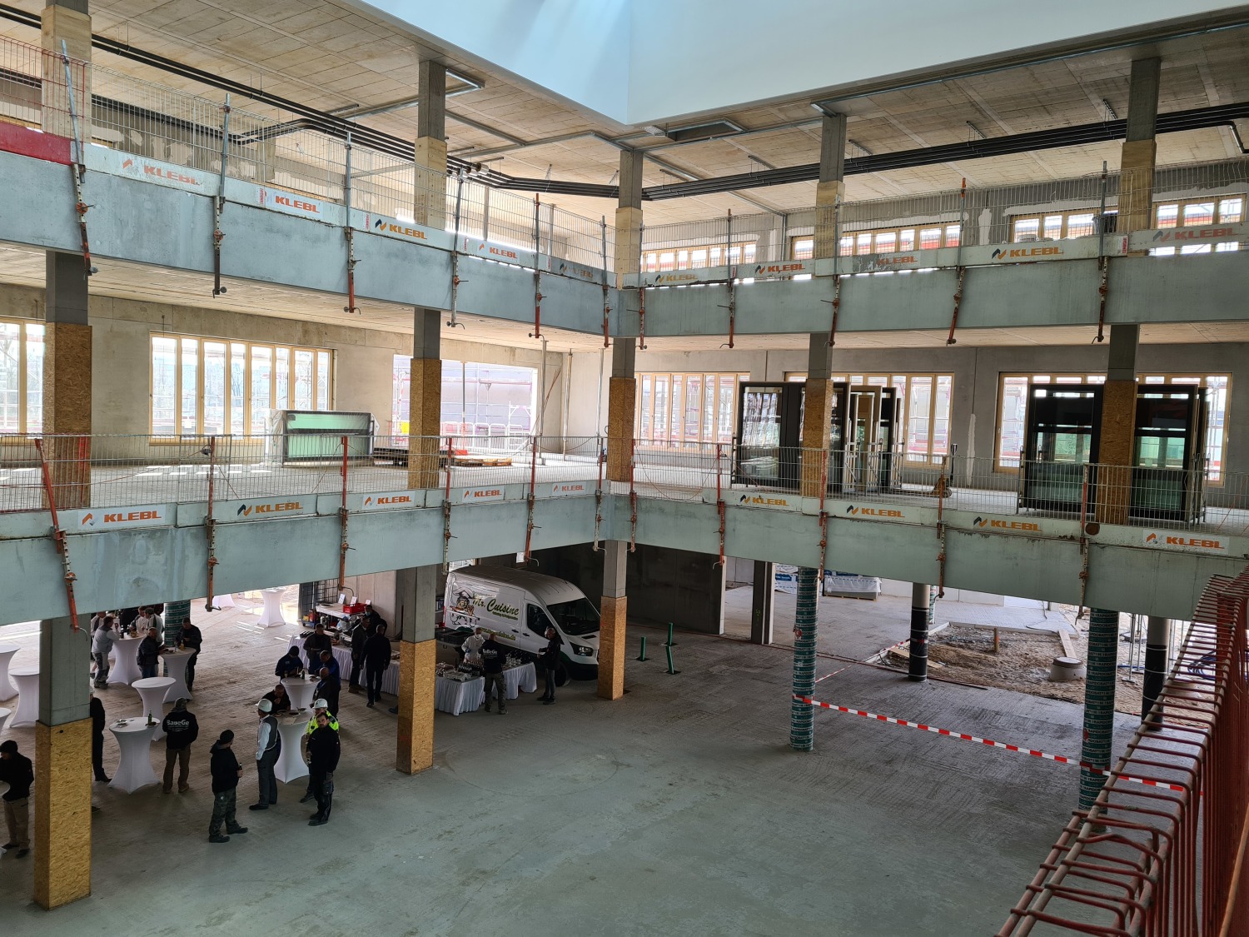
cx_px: 624
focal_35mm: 26
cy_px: 468
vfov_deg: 53.1
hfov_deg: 67.3
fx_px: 938
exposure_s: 1/186
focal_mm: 5.4
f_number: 1.8
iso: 50
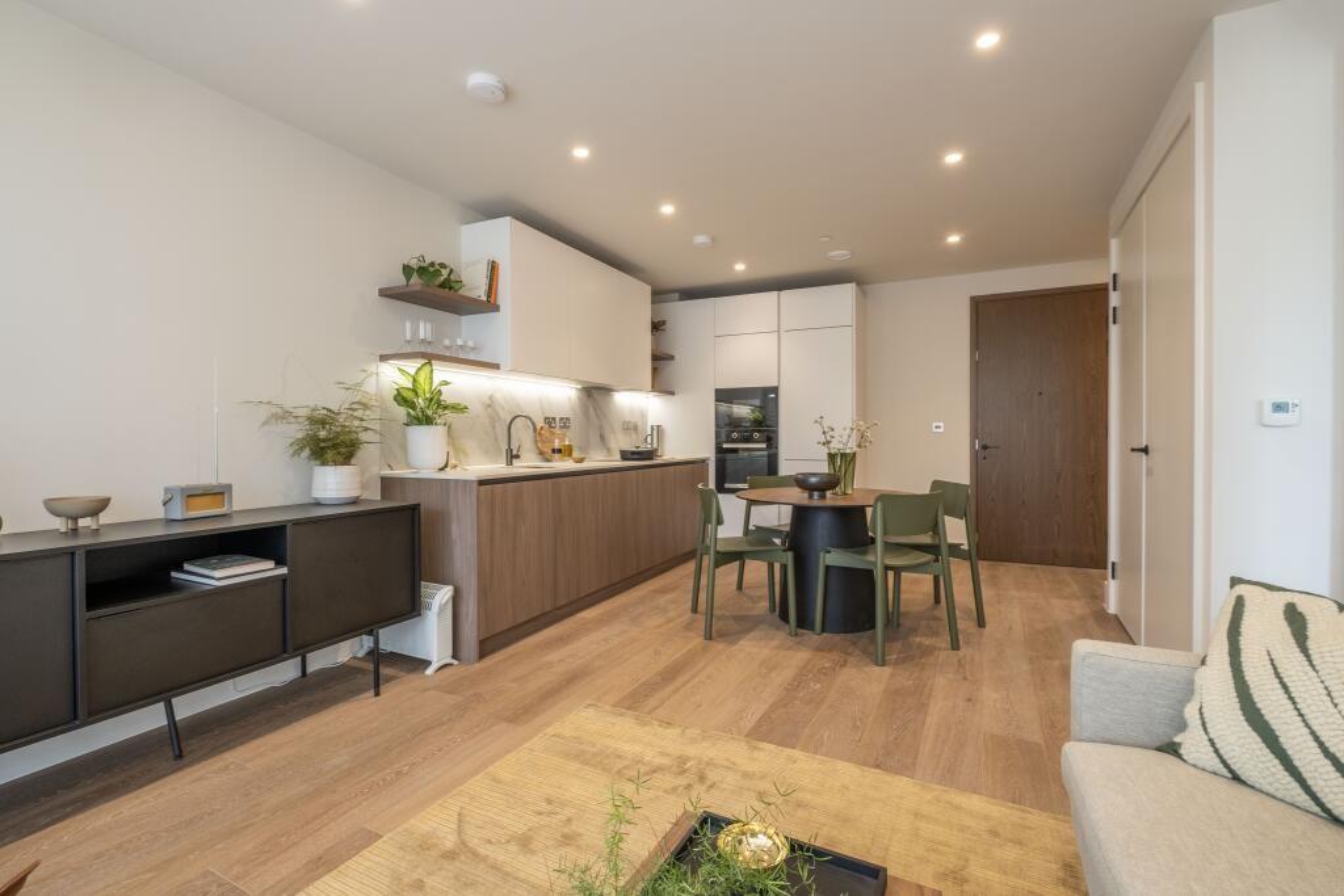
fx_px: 560
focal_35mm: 15
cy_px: 448
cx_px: 672
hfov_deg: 100.4
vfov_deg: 77.3
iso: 250
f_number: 8
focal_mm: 10
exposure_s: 1/4
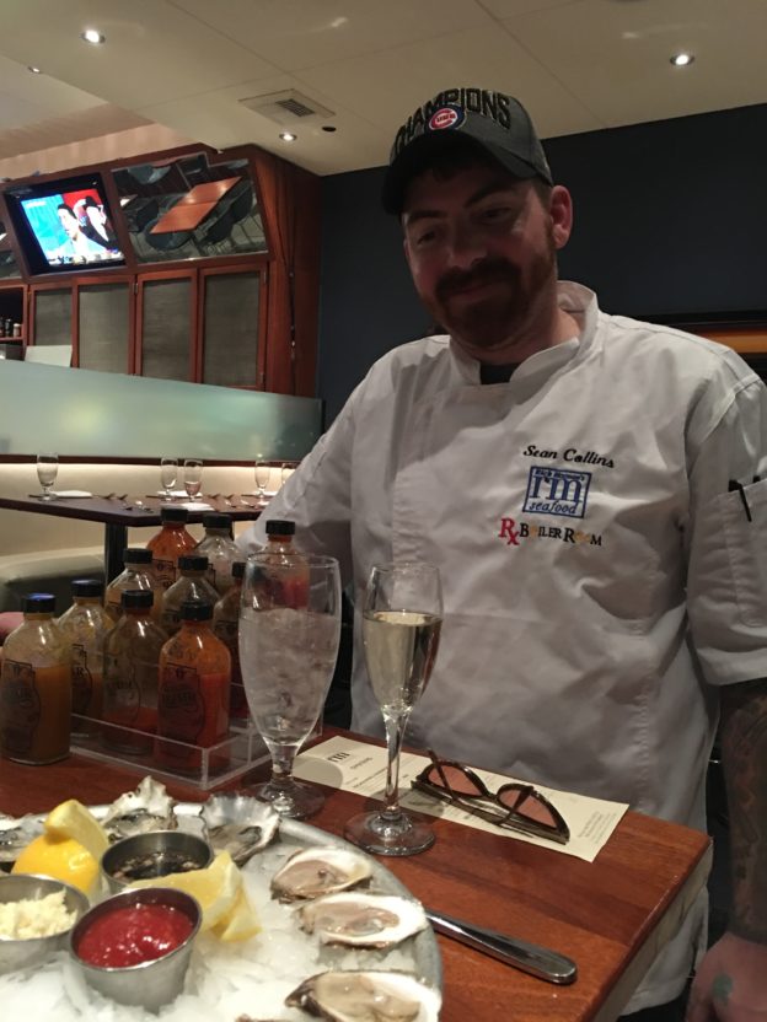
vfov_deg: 61.7
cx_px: 384
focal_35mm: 29
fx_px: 857
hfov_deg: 48.2
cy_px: 511
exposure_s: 1/4
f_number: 2.2
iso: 80
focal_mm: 4.15
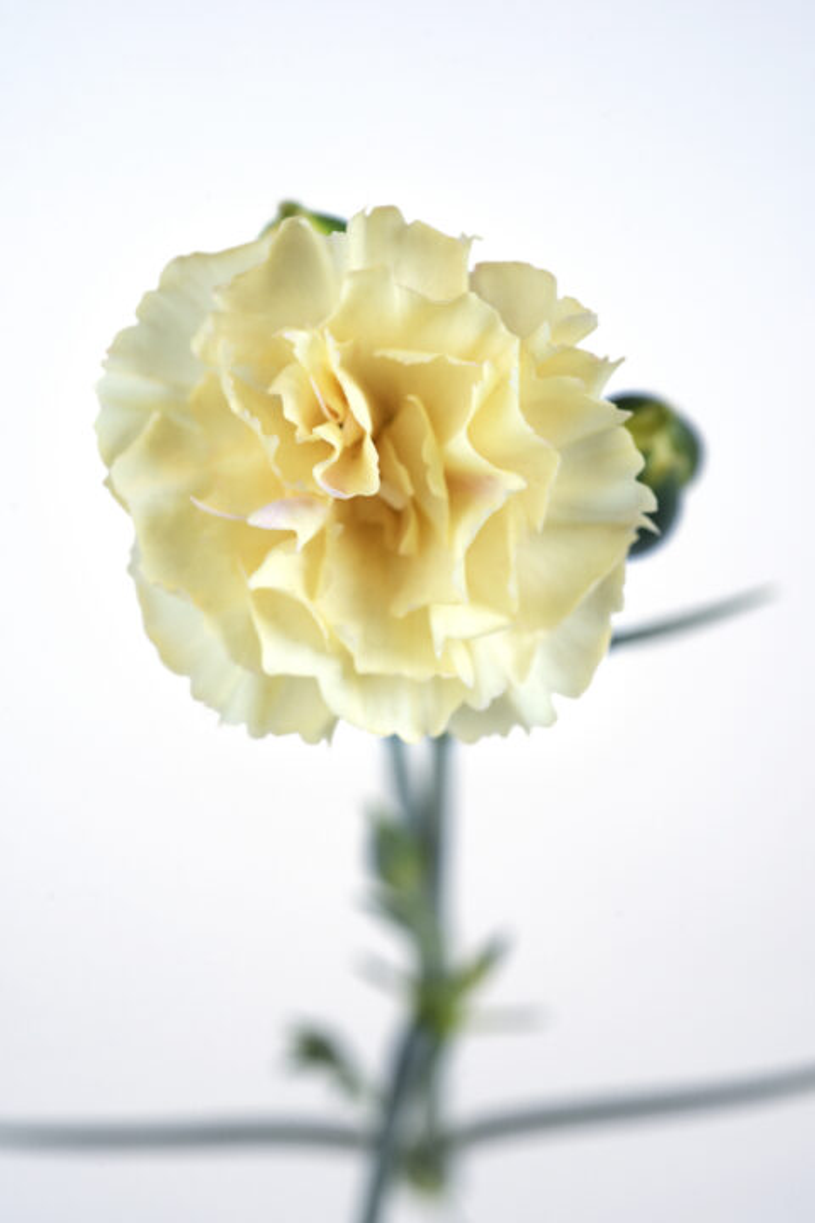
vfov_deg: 33.4
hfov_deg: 22.6
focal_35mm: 60
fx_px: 2037
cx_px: 408
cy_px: 612
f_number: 13
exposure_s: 1/8
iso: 100
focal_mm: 60
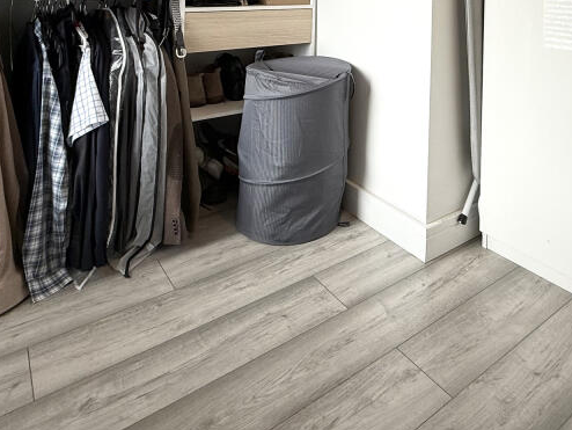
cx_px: 366
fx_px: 479
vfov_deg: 41.3
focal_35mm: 29
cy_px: -10
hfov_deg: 60.6
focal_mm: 2.22
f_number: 2.2
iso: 50
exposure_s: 1/99
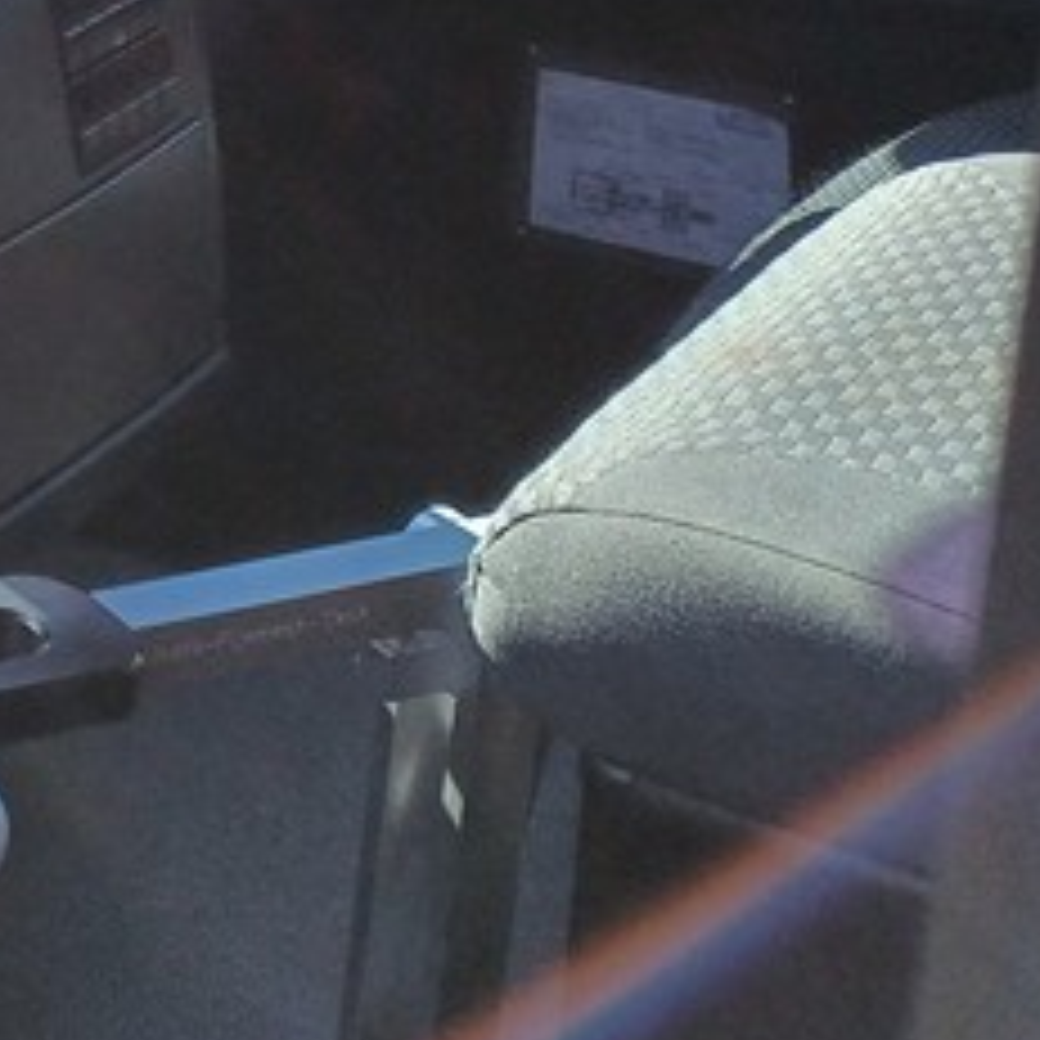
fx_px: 3331
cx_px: -1103
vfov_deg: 16.7
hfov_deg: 14.4
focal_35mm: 98
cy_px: -329
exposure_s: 1/505
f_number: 1.8
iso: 50
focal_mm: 4.65
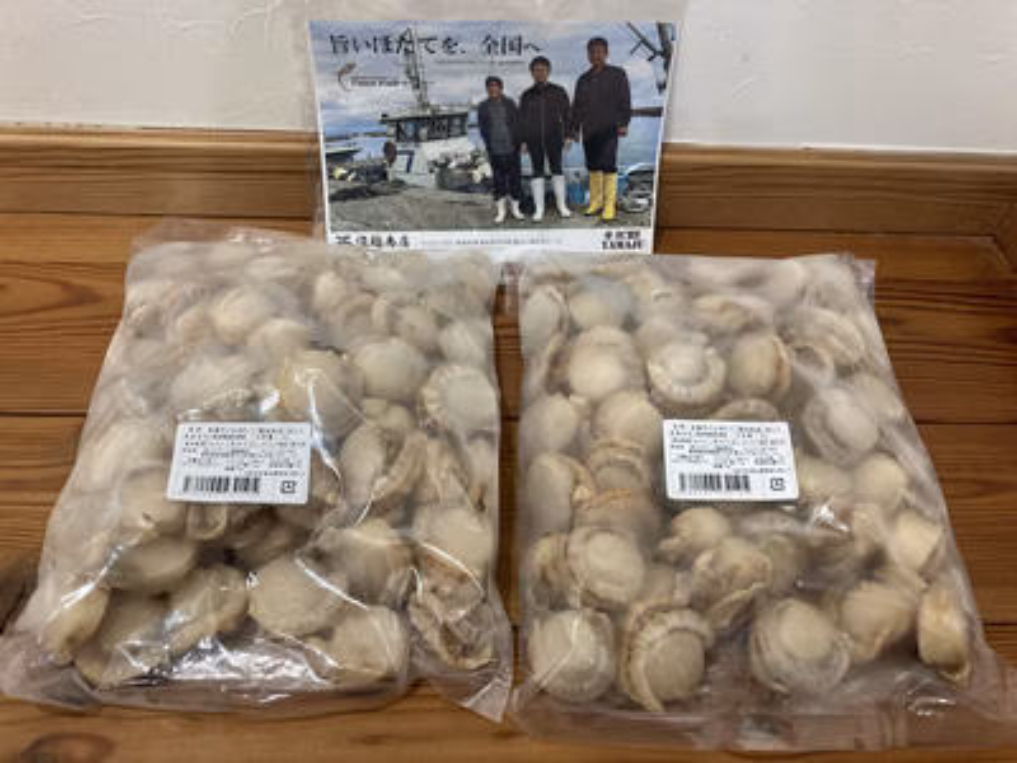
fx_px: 823
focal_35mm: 28
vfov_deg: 49.7
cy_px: 382
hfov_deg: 63.4
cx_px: 508
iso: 400
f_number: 1.8
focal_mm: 3.99
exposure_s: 1/30
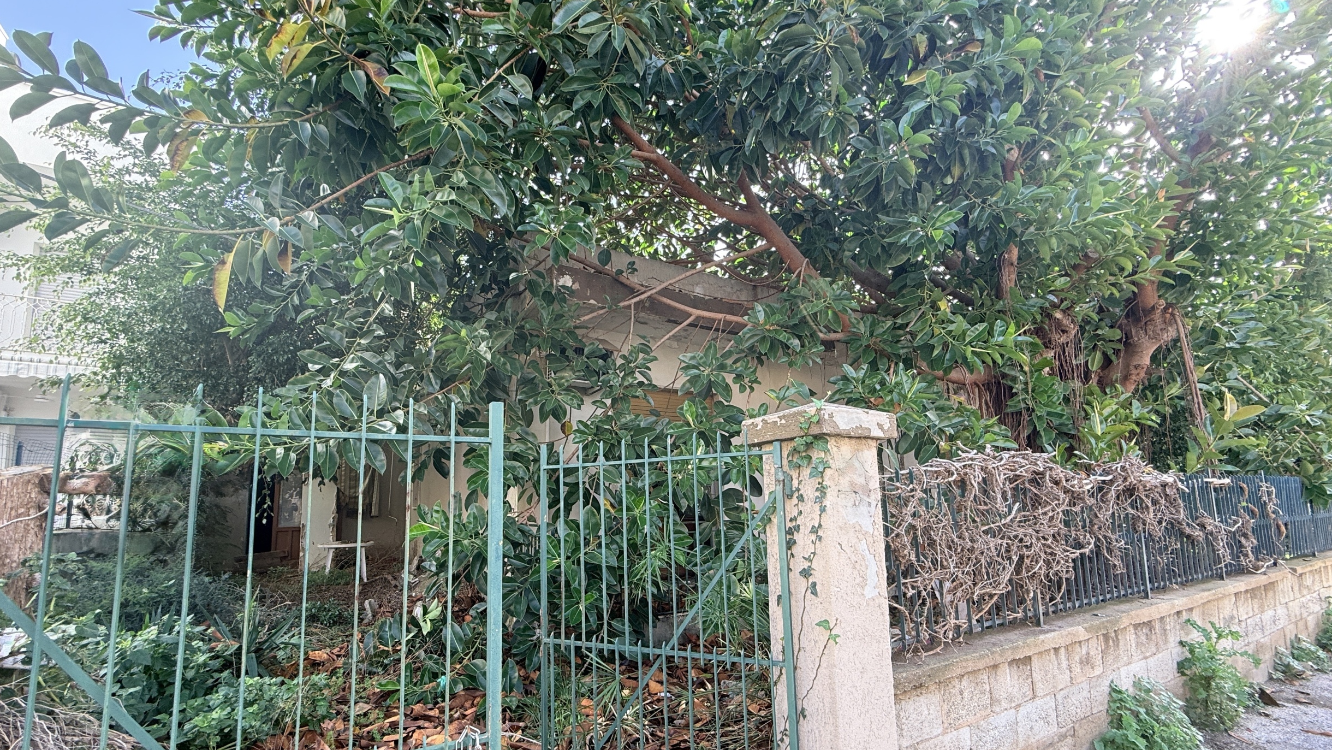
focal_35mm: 16
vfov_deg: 66.7
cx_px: 639
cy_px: 436
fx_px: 565
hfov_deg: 99.3
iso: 50
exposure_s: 1/99
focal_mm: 2.22
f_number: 2.2
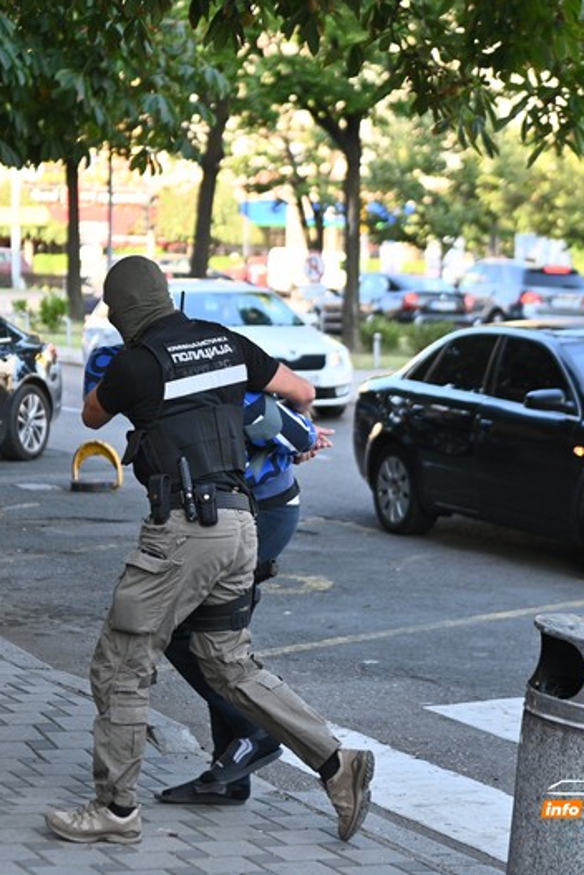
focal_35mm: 106
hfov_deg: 12.9
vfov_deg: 19.3
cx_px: 123
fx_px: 2579
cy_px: 437
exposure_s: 1/1000
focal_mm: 70
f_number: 2.8
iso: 640
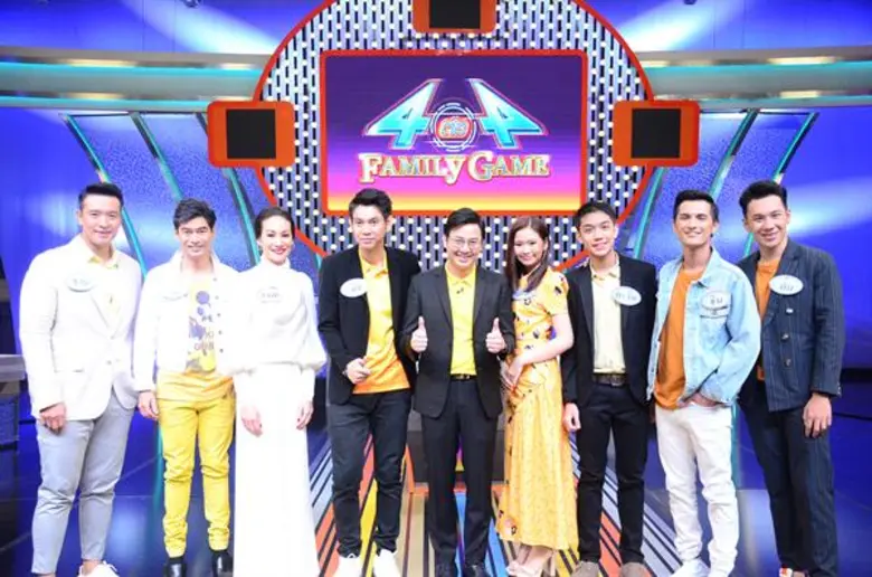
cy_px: 288
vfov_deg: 36.7
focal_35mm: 36
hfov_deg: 53.2
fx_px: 870
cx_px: 436
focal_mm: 24
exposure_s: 1/400
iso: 2000
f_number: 3.8
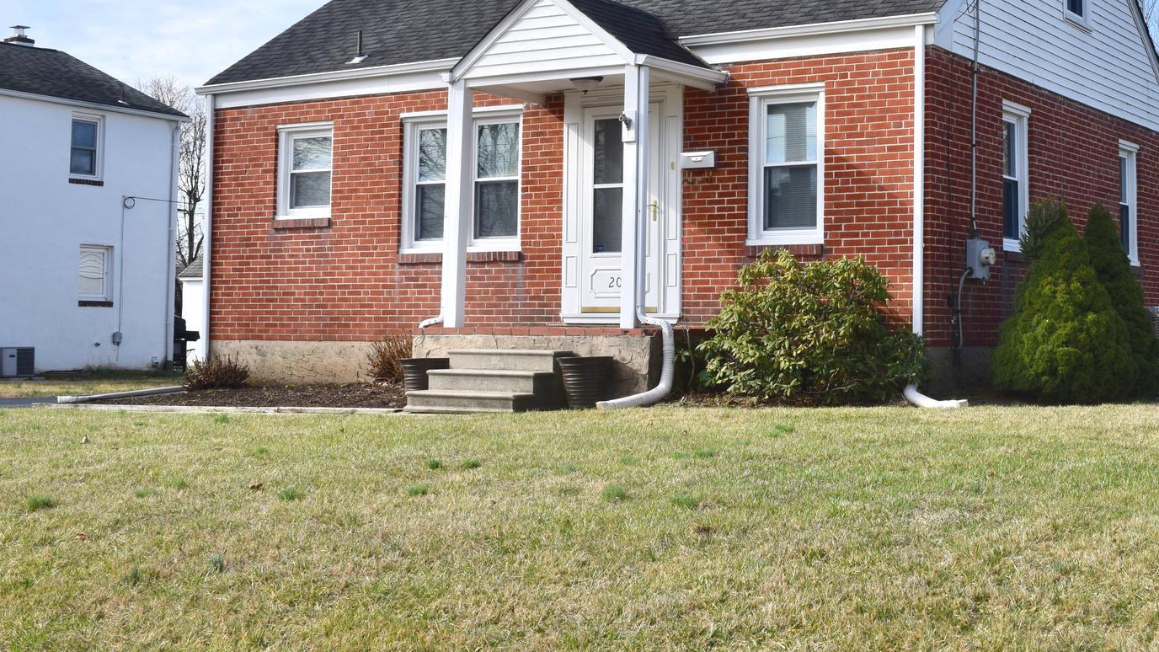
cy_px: 214
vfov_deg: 22.2
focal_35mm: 54
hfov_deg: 37.9
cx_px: 841
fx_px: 1653
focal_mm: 23
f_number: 10
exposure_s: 1/400
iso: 200
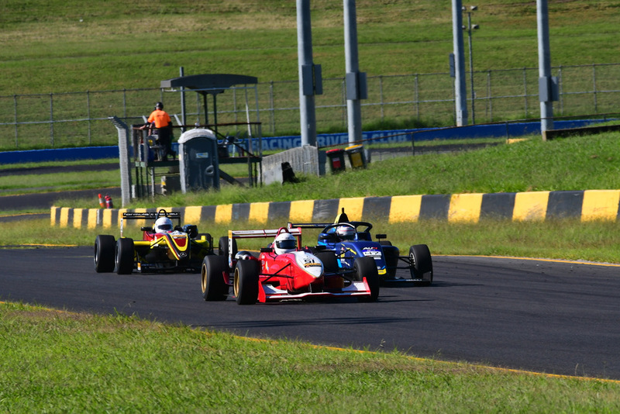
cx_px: 310
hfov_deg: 4.0
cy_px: 207
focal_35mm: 510
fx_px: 8786
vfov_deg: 2.7
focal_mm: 340
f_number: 13
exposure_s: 1/640
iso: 500
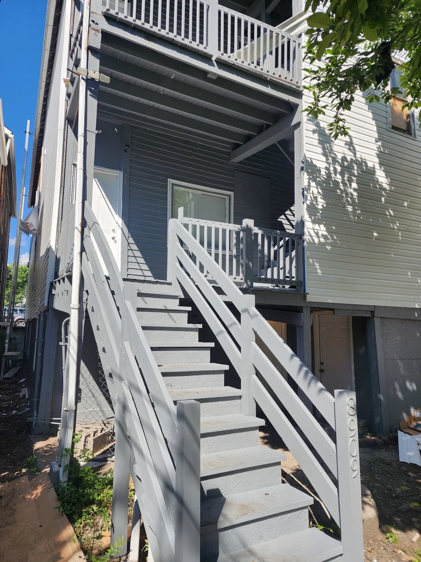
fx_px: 373
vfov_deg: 73.9
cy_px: 281
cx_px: 210
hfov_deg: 58.9
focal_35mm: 23
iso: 12
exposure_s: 1/744
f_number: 1.8
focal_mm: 6.4
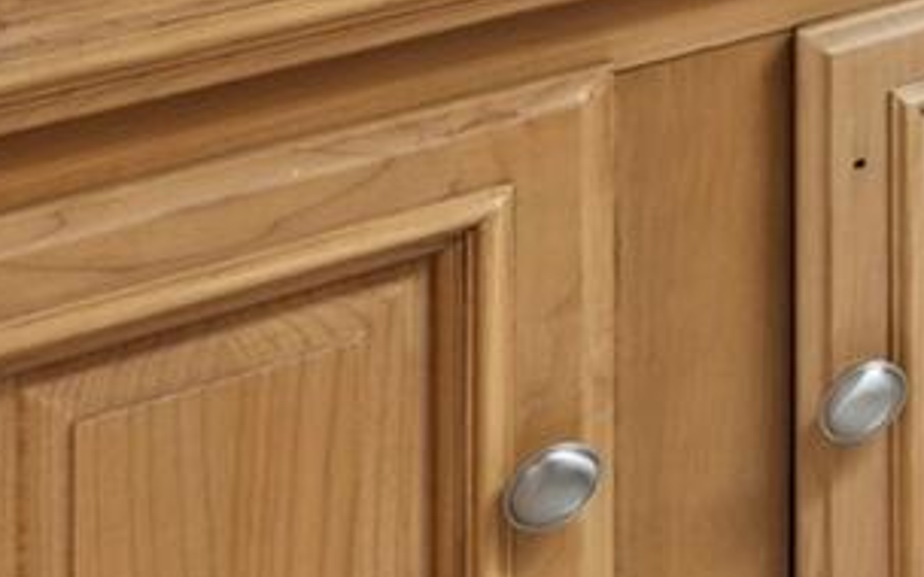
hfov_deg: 13.3
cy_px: -1171
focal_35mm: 96
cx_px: 2413
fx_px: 2417
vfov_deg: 10.0
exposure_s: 1/1.67
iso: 100
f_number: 11
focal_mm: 14
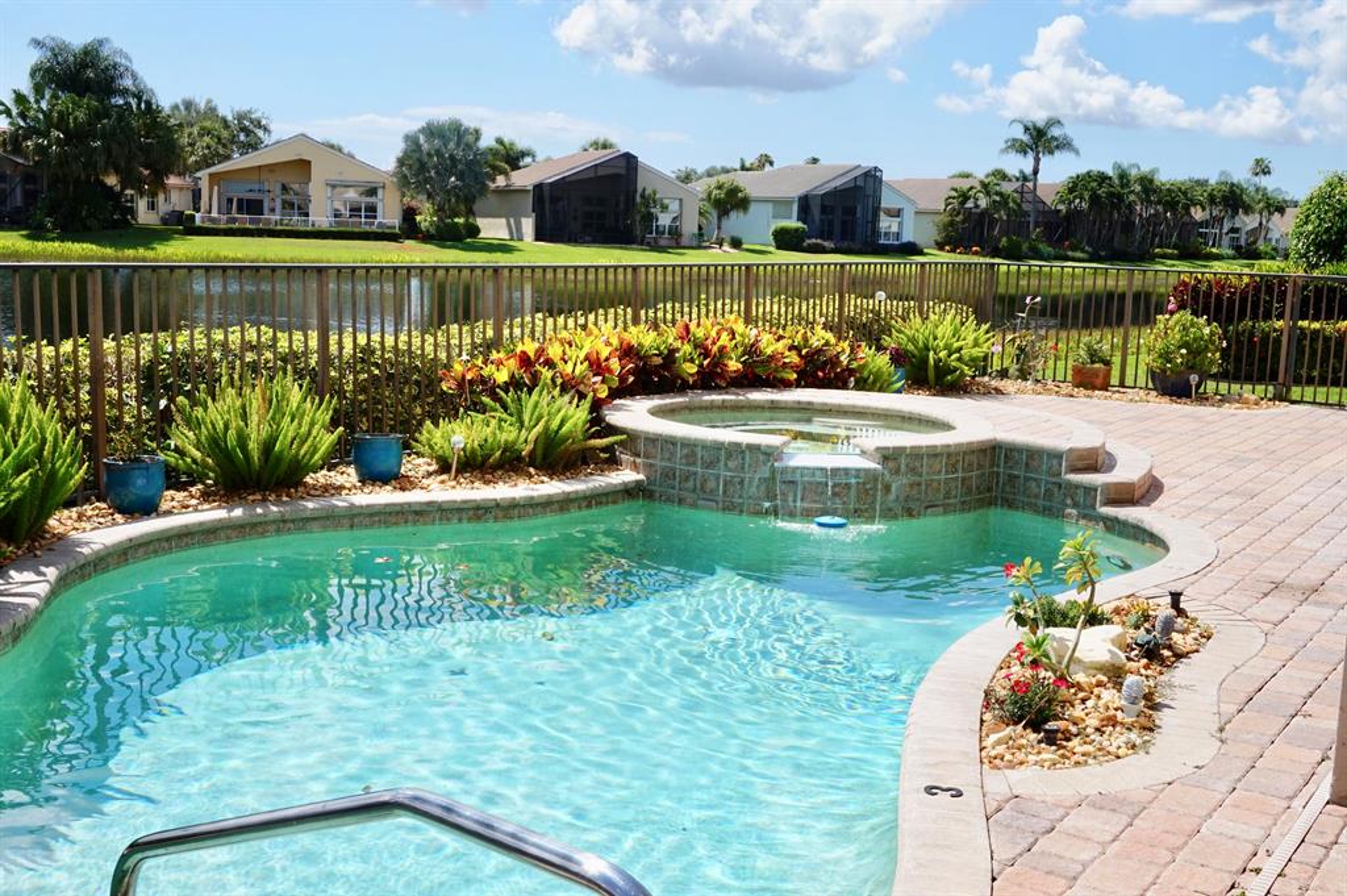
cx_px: 674
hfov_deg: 48.0
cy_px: 448
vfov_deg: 33.0
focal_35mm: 40
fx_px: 1514
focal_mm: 27
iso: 100
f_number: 14
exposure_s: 1/100
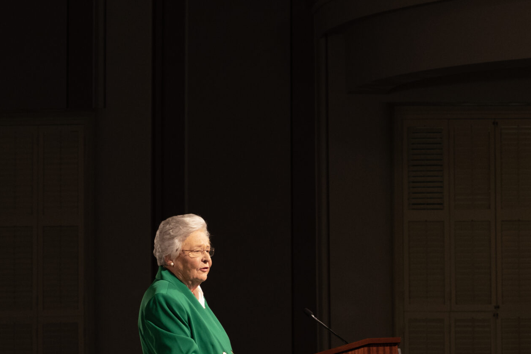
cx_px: 477
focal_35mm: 143
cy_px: 360
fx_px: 2110
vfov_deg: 9.5
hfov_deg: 14.2
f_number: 5
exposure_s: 1/200
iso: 1600
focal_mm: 70
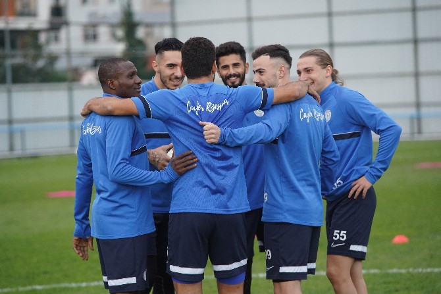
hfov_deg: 10.3
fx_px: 2450
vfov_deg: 6.9
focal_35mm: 200
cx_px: 220
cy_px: 147
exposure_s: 1/320
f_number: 4.5
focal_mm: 200
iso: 2000
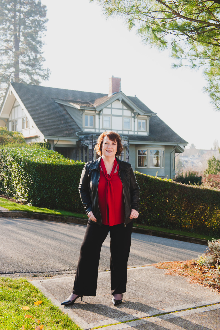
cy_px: 165
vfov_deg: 43.6
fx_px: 413
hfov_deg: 29.8
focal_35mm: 45
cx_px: 110
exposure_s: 1/400
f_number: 5
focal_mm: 45
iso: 400
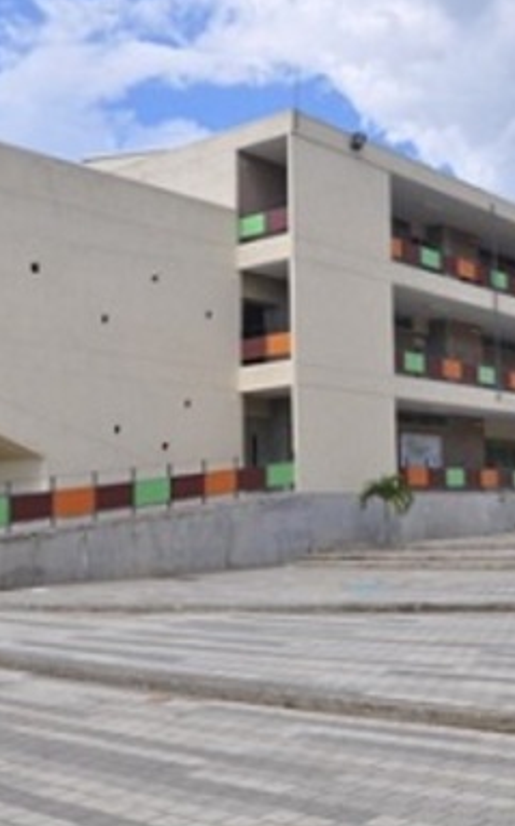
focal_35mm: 46
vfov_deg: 43.5
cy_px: 446
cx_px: 343
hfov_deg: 27.8
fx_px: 1034
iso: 200
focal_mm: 18
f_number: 9
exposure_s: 1/320
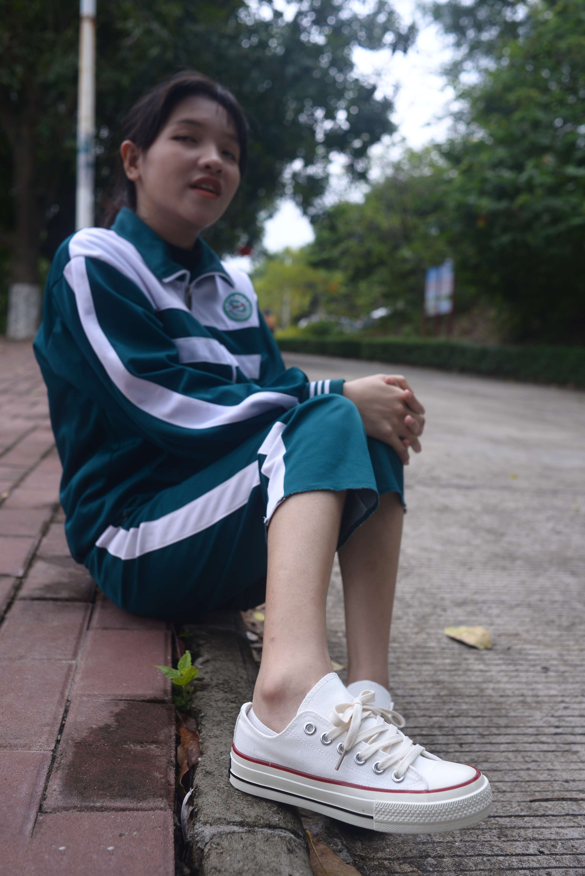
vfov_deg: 54.4
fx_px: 852
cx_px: 292
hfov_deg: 37.9
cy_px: 438
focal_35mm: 35
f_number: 5.6
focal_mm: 35
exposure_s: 1/400
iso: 320
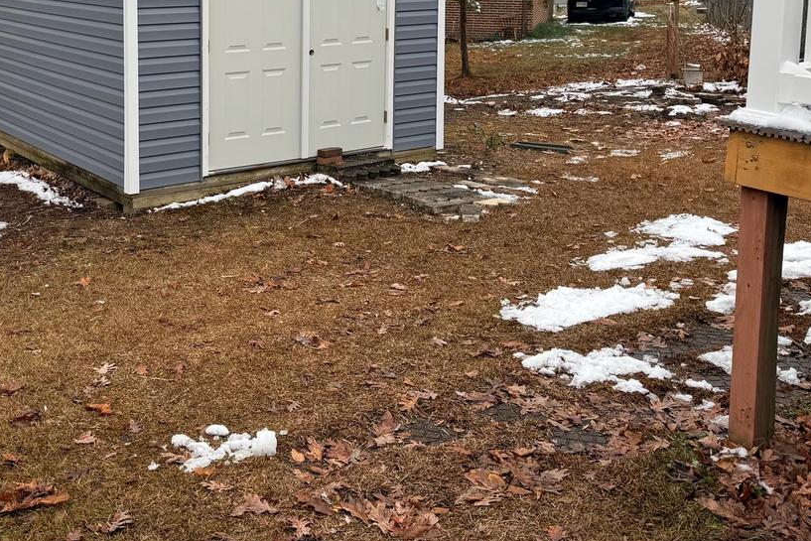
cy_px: 51
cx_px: 236
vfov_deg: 29.2
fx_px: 991
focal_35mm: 44
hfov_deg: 43.5
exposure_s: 1/598
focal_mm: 6.76
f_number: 1.78
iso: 80
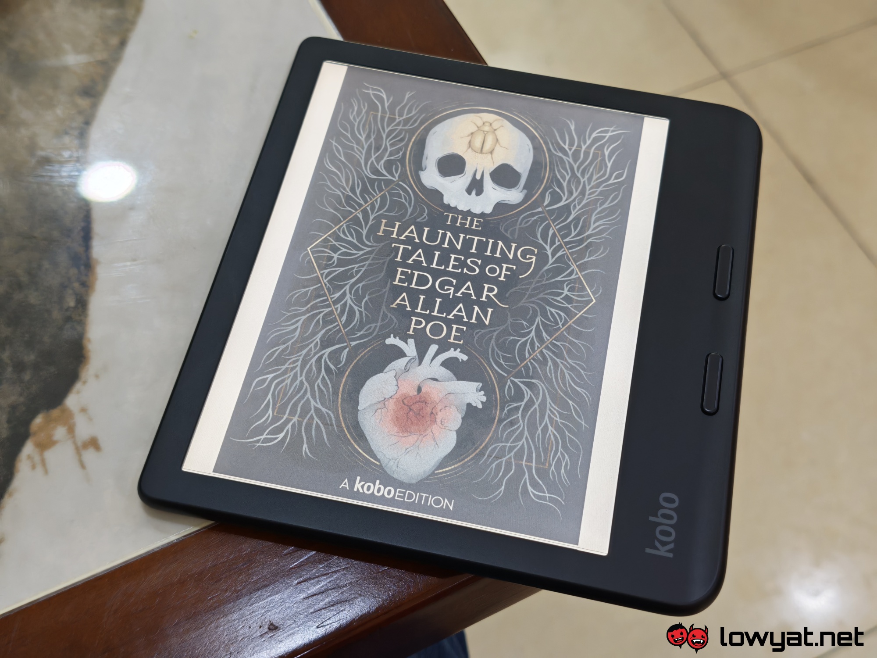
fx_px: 1165
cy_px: 329
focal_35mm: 46
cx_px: 438
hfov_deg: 41.2
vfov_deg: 31.5
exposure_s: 1/50
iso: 100
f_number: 1.6
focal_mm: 5.4
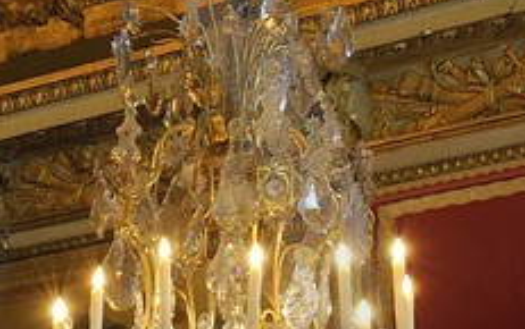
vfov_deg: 7.7
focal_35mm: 169
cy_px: 447
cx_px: -548
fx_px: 2421
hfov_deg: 11.1
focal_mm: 24
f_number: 13
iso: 200
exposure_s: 8
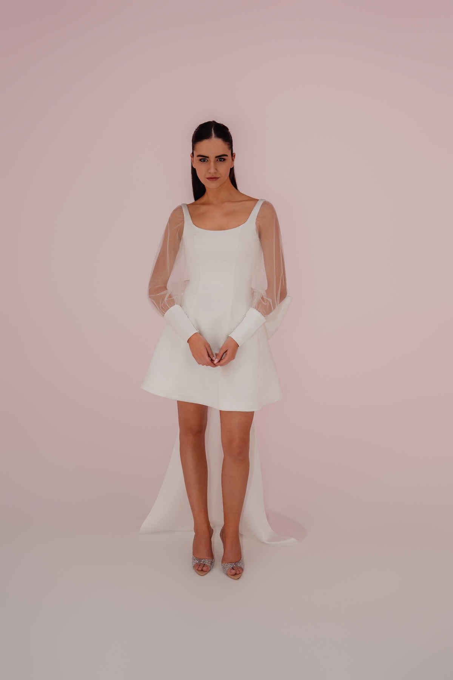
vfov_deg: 51.9
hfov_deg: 35.9
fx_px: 698
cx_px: 226
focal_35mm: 37
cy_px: 340
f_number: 3.2
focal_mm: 37
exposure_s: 1/250
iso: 100
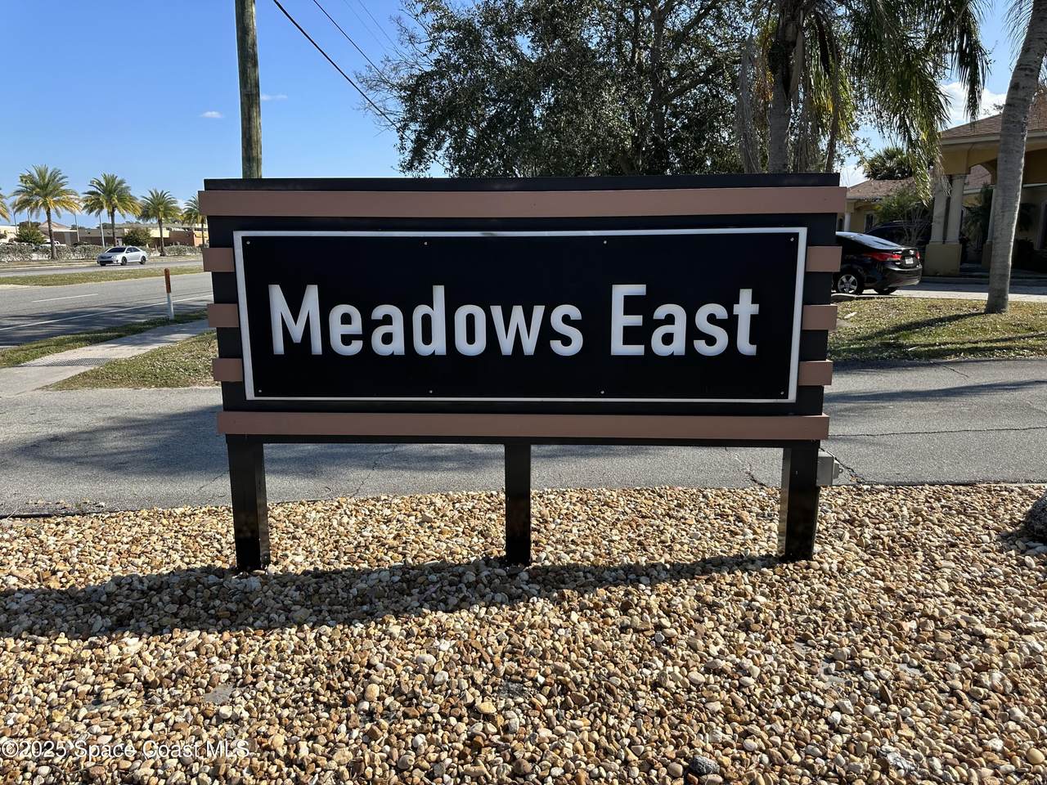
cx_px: 524
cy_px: 392
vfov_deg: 56.8
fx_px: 726
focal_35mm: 24
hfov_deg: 71.6
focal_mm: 6.86
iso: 80
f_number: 1.78
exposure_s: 1/3155
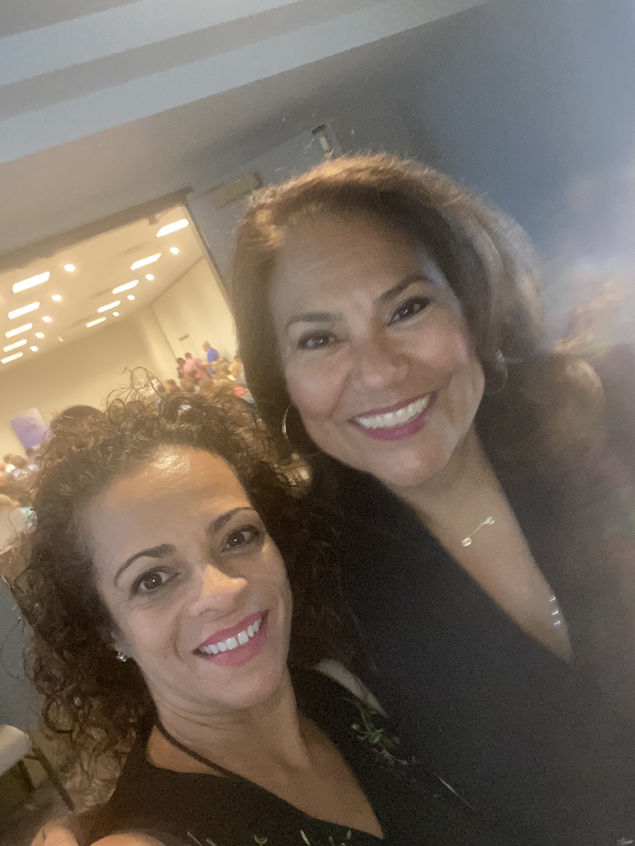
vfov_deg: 60.0
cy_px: 423
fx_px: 734
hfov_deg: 46.8
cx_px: 318
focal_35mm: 30
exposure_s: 1/26
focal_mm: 2.71
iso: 640
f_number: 2.2
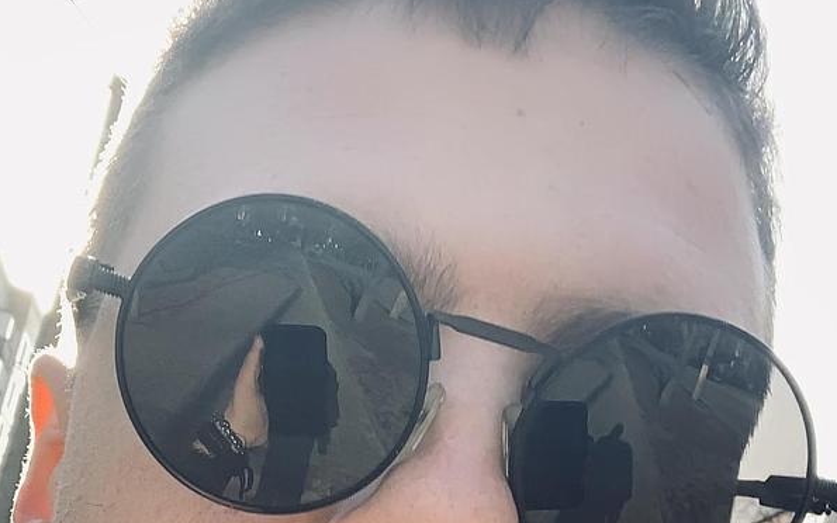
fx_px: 1665
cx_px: 335
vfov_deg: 16.6
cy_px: 737
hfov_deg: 28.1
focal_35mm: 73
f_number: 2.2
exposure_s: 1/142
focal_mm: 2.87
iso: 16
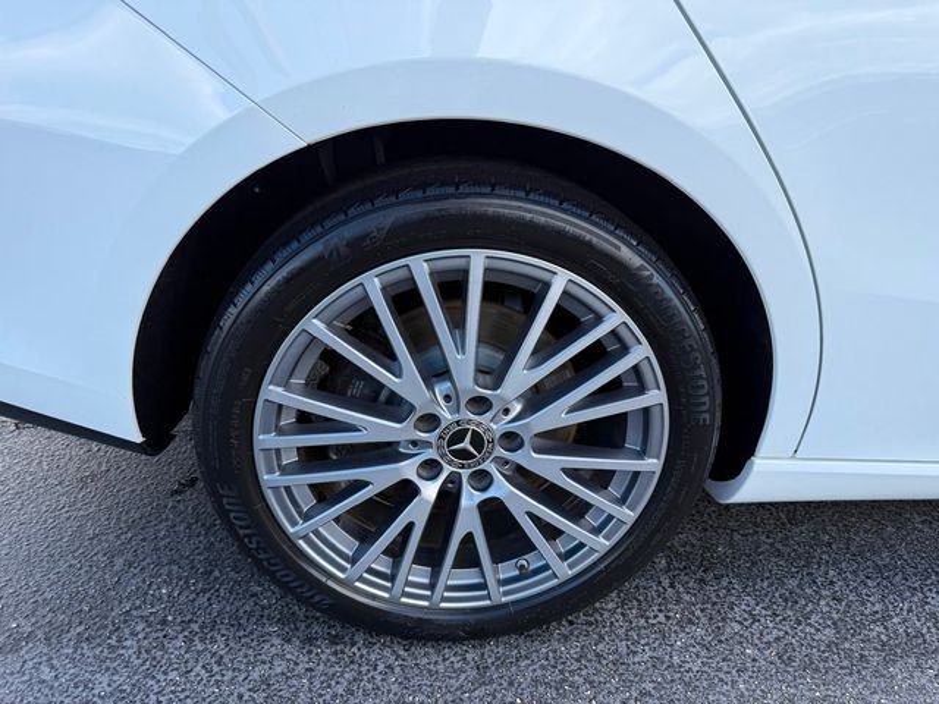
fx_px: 651
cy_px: 352
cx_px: 470
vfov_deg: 56.8
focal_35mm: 24
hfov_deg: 71.6
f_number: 1.78
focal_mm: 6.76
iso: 80
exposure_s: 1/689
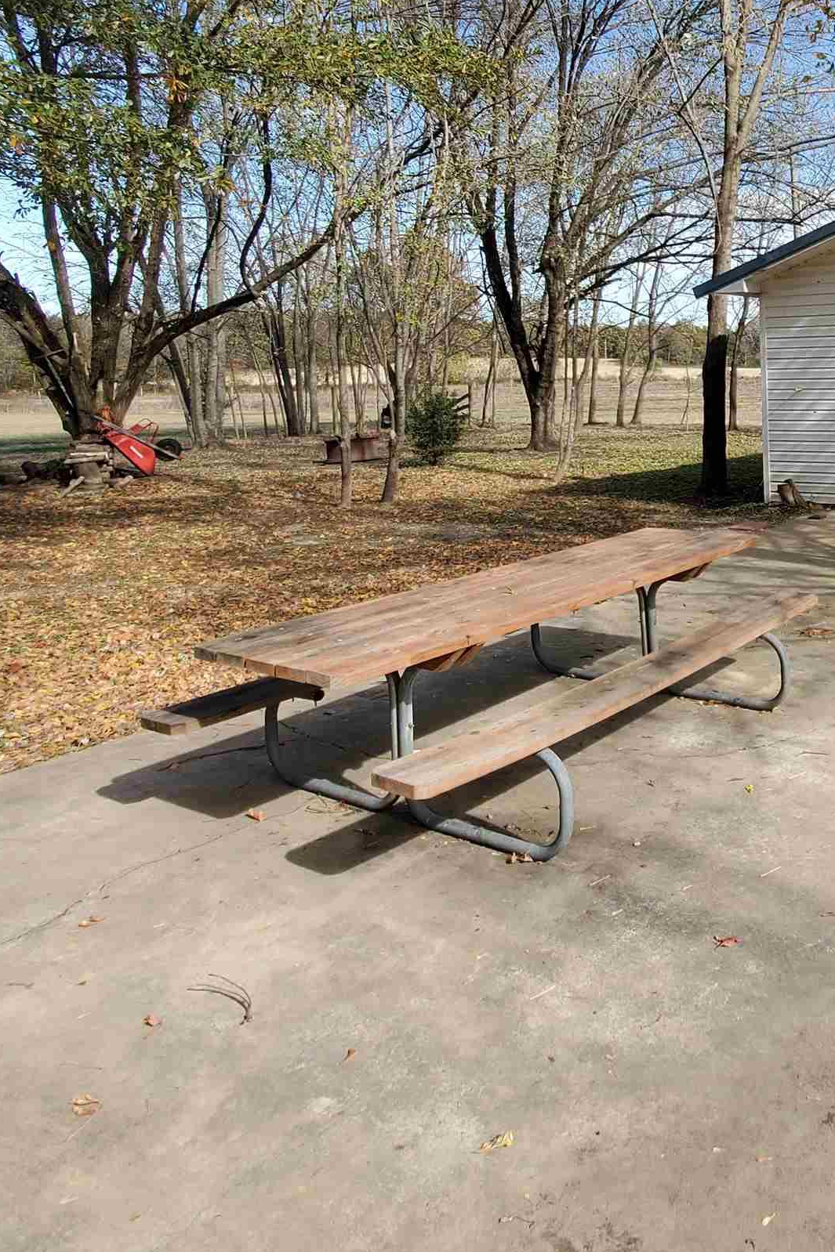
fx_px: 905
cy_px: 409
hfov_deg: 42.8
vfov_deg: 67.3
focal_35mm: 26
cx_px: 831
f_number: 2.2
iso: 50
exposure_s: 1/453
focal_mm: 1.8
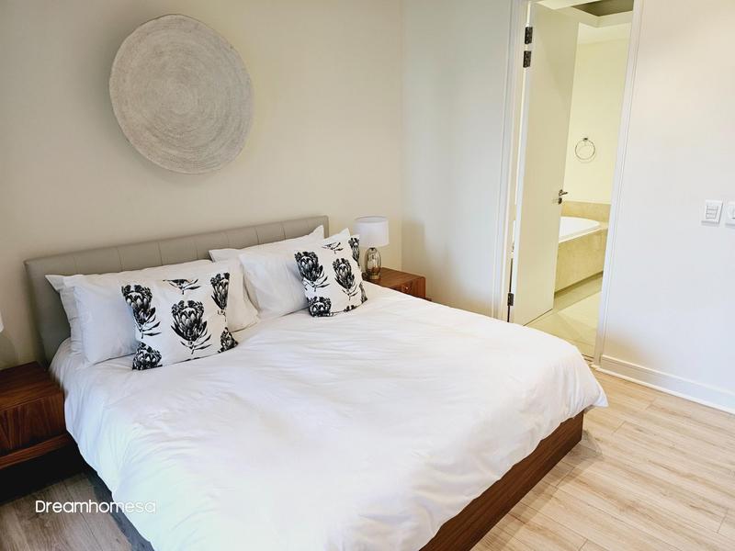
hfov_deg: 73.9
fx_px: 488
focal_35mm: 23
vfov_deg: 58.9
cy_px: 276
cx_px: 368
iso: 160
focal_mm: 6.3
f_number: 1.7
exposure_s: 1/100
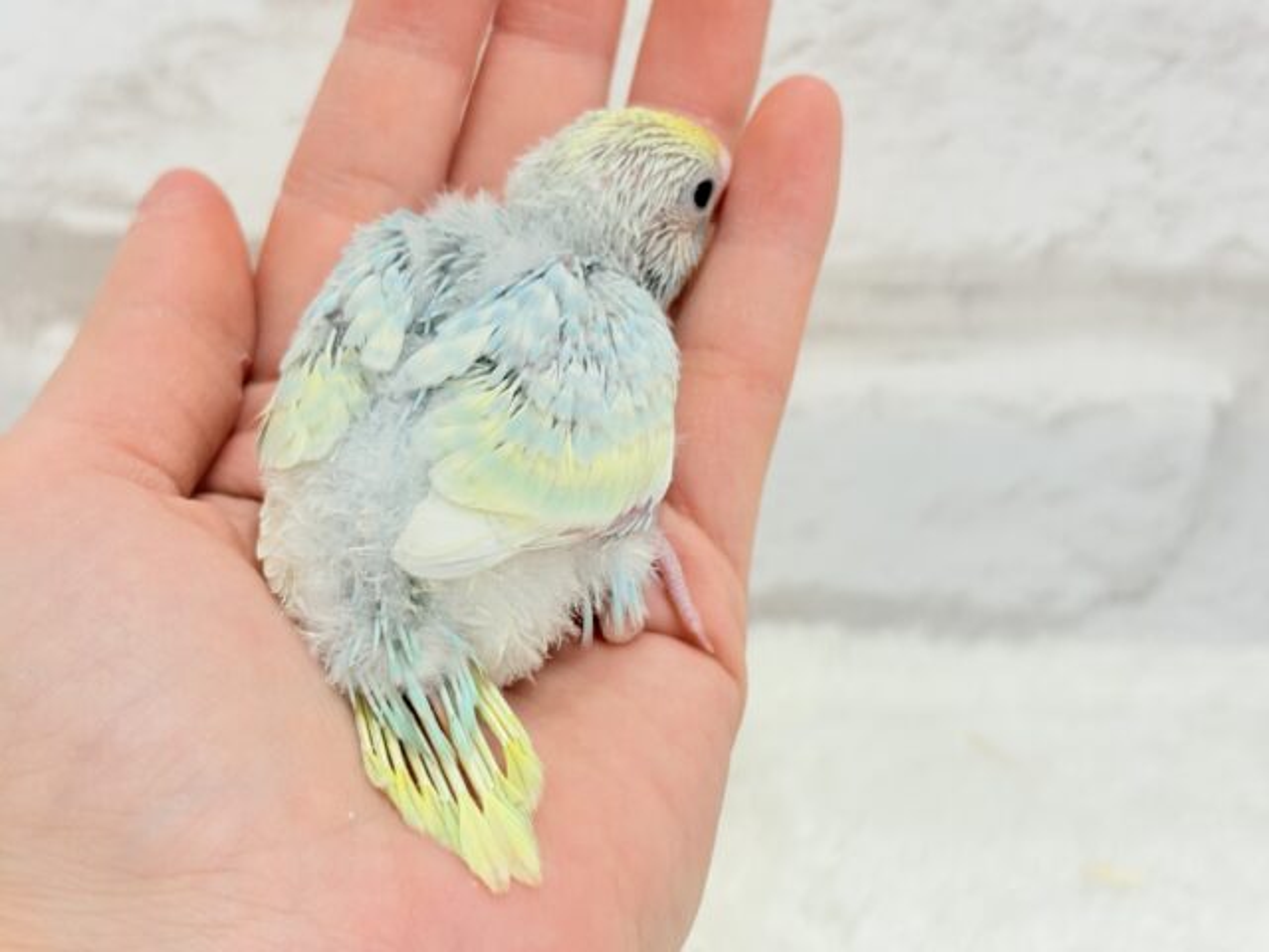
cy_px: 476
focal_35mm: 52
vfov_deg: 28.0
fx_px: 1906
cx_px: 634
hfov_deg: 36.8
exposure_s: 1/50
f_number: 1.6
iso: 40
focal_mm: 5.96
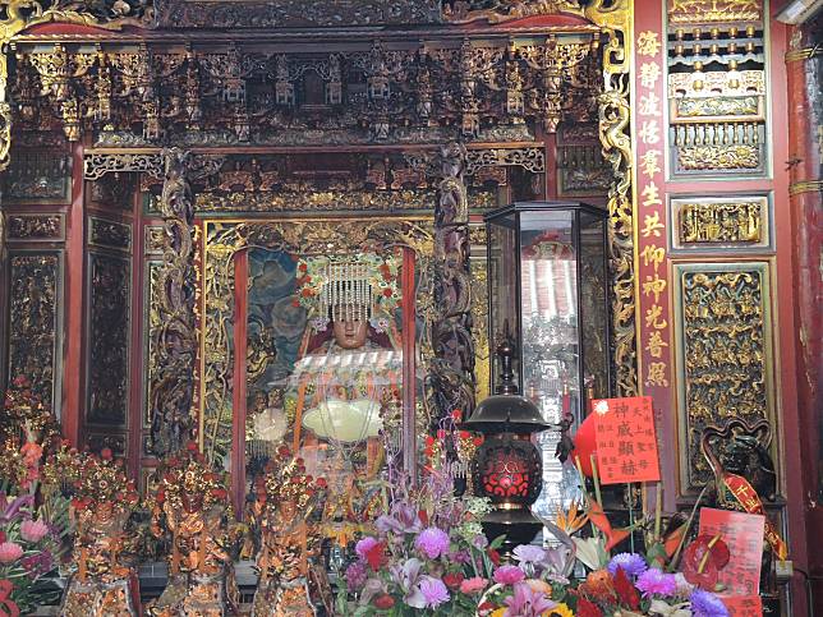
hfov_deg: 29.4
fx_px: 1569
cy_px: 308
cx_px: 412
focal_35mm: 66
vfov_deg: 22.3
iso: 640
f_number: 3.2
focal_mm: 14.1
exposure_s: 1/125
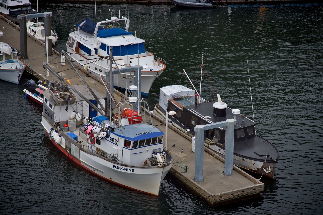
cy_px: 108
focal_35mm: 120
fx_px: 1077
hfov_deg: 17.1
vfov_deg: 11.4
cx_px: 162
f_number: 6.3
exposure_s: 1/250
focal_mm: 120
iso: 100
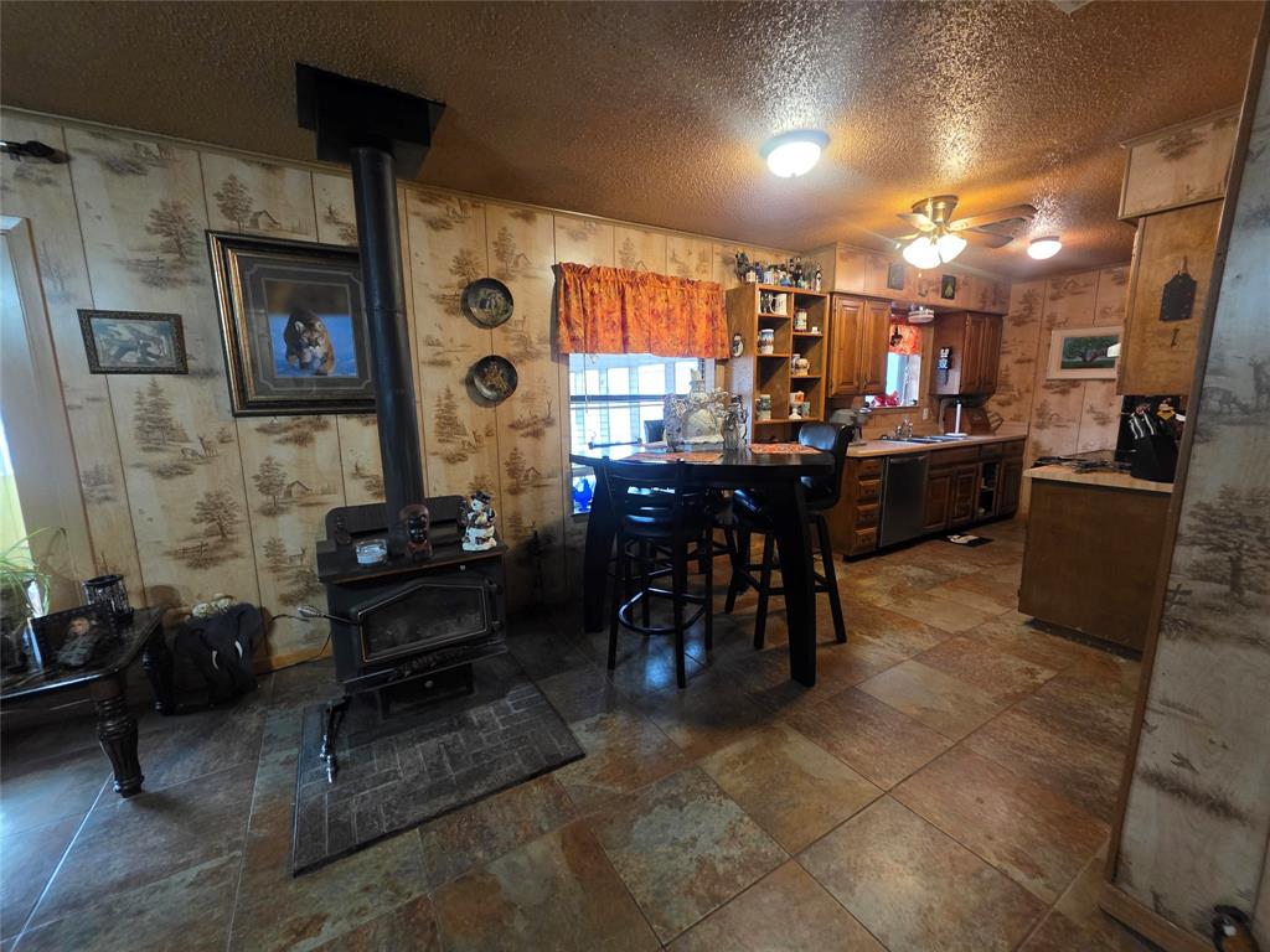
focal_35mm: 13
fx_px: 477
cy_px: 476
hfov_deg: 106.2
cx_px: 635
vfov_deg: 89.9
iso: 800
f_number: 1.9
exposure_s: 1/60
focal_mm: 2.2
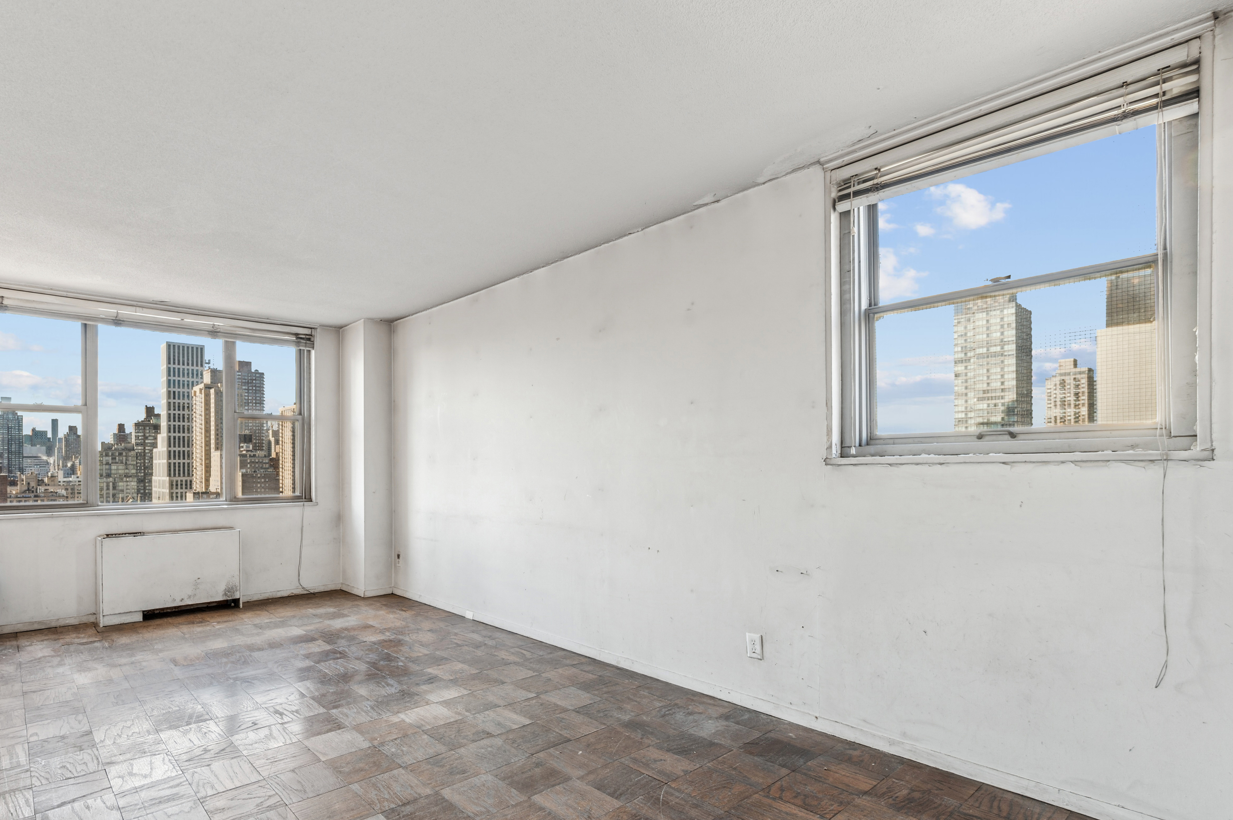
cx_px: 468
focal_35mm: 18
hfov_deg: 88.4
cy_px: 464
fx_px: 616
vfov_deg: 67.0
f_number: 11
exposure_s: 1/10
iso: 250
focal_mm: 14
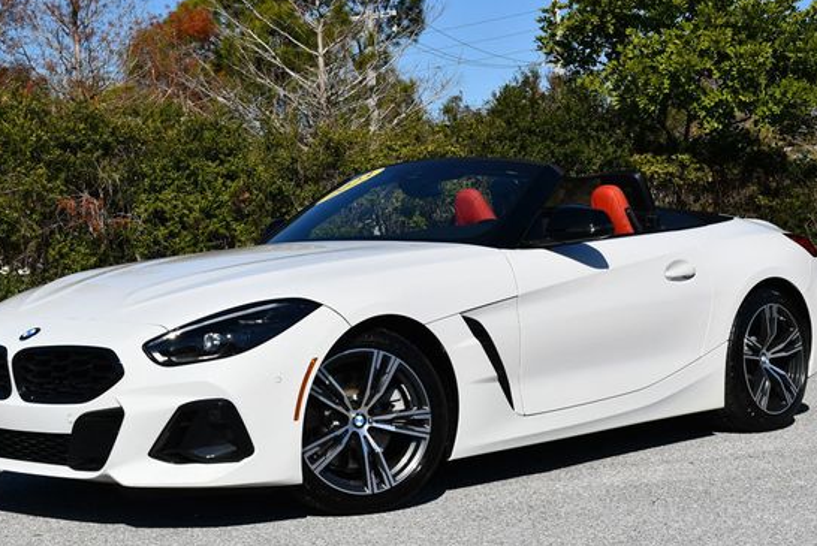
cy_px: 248
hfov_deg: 27.0
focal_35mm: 75
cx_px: 386
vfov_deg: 18.2
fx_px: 1703
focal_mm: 32
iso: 100
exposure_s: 1/320
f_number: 9
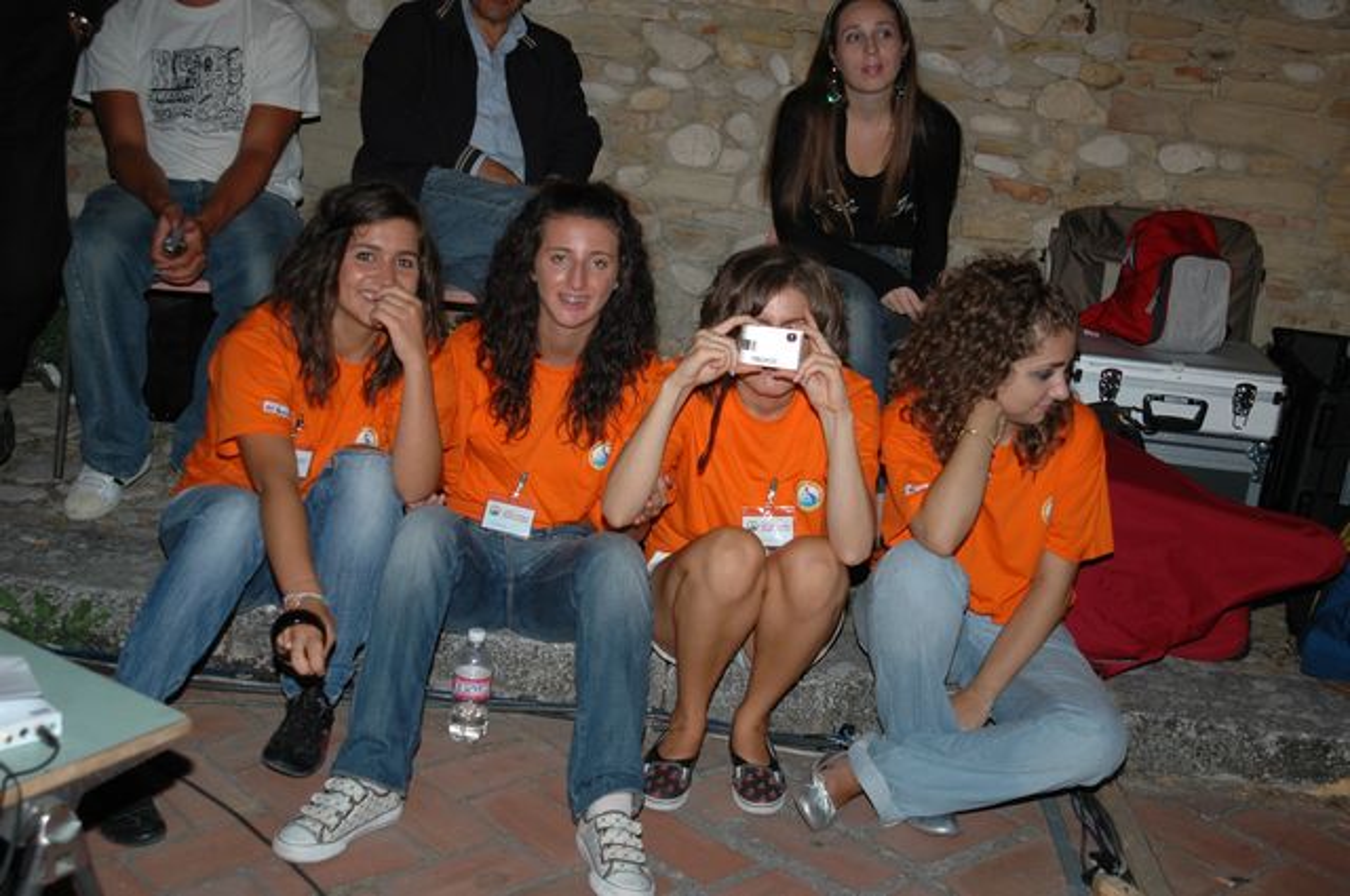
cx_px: 675
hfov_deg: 38.9
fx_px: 1910
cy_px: 448
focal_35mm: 51
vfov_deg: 26.4
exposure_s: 1/60
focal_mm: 34
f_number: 4
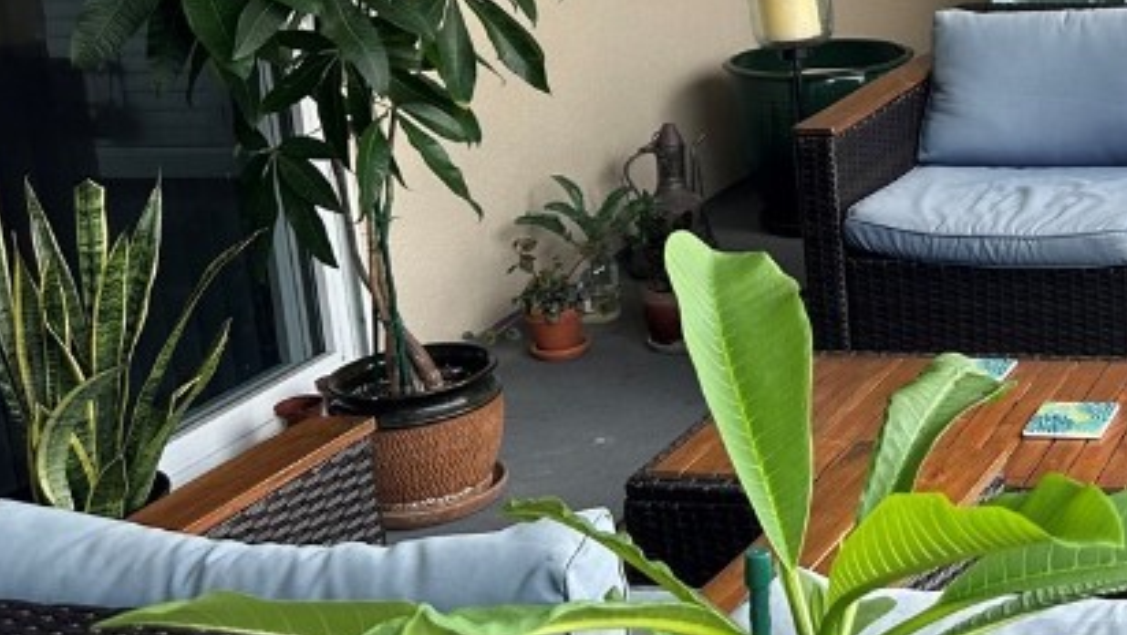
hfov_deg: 28.8
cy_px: 57
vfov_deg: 18.2
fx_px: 1943
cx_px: 1283
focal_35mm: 65
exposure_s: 1/121
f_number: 1.78
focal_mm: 6.86
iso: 80
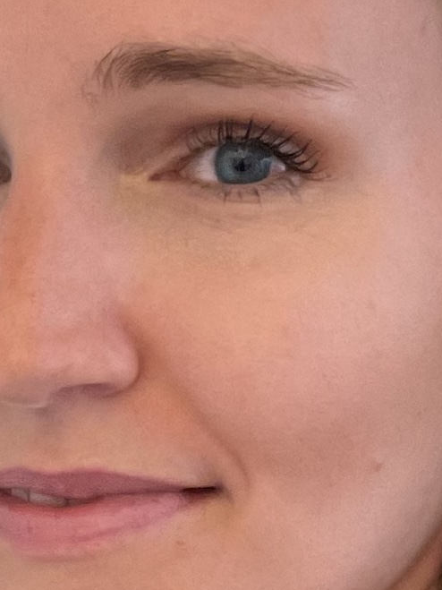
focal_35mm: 201
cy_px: 523
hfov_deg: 7.4
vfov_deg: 9.8
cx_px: 217
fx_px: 3423
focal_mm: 6
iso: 250
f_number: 2
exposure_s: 1/100
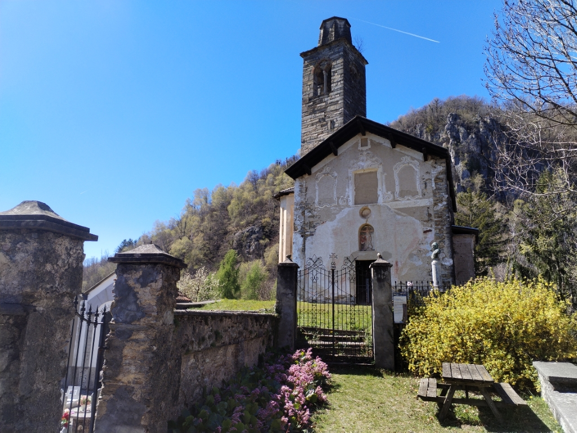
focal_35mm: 29
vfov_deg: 48.2
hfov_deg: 61.7
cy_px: 216
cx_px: 288
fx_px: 483
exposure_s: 1/982
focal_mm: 4.75
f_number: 1.8
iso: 100
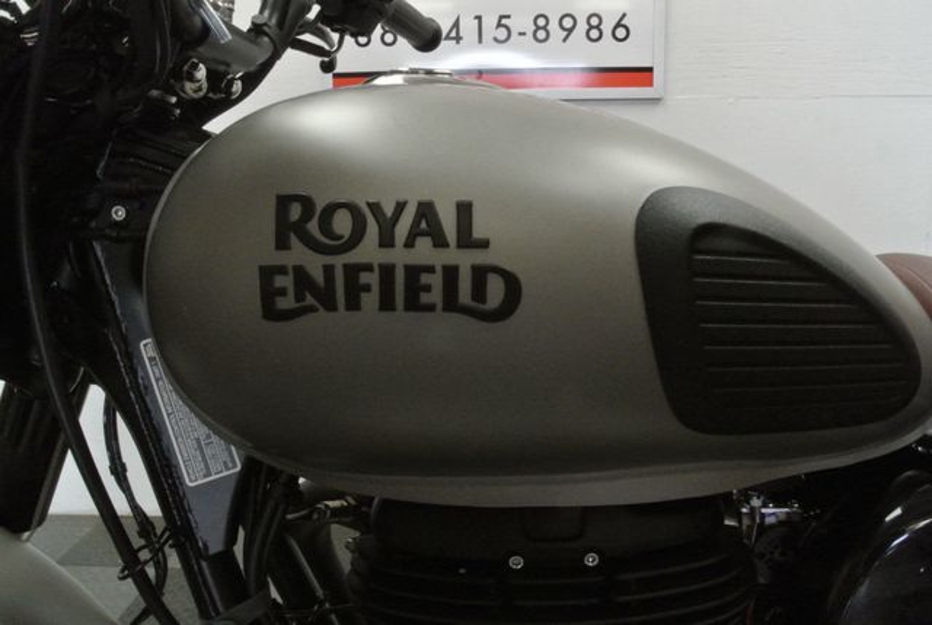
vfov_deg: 48.1
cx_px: 466
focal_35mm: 27
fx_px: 700
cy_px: 312
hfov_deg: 67.3
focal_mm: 10
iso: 1400
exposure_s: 1/15
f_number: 3.5
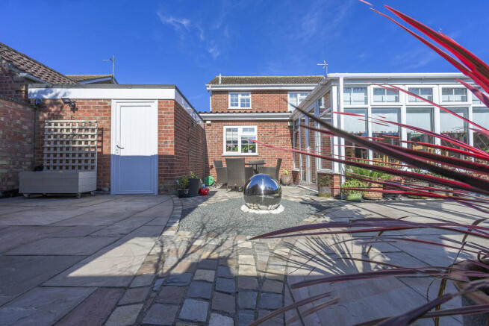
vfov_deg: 81.2
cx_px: 244
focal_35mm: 14
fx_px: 190
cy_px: 163
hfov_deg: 104.2
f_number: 9
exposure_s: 1/800
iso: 100
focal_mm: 14
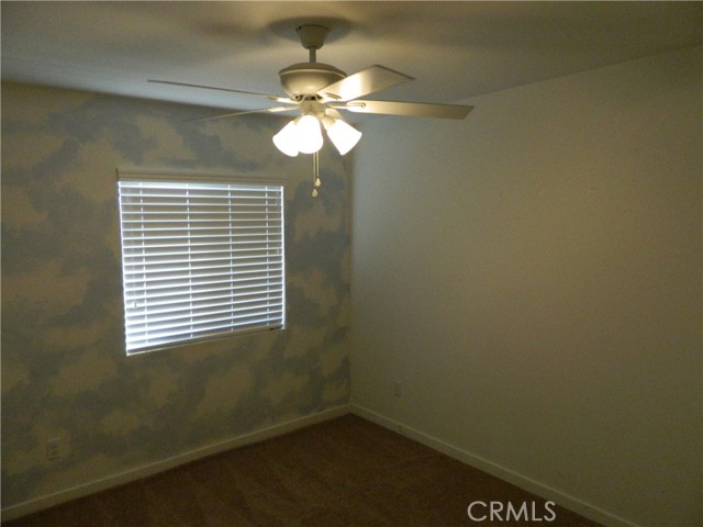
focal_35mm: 25
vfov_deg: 54.9
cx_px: 352
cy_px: 264
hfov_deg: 69.4
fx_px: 508
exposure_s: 1/125
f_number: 3.1
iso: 400
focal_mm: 4.5
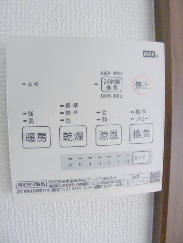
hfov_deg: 56.8
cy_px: 122
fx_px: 169
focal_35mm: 24
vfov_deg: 71.6
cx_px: 92
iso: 800
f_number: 2.8
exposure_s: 1/320
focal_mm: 5.1
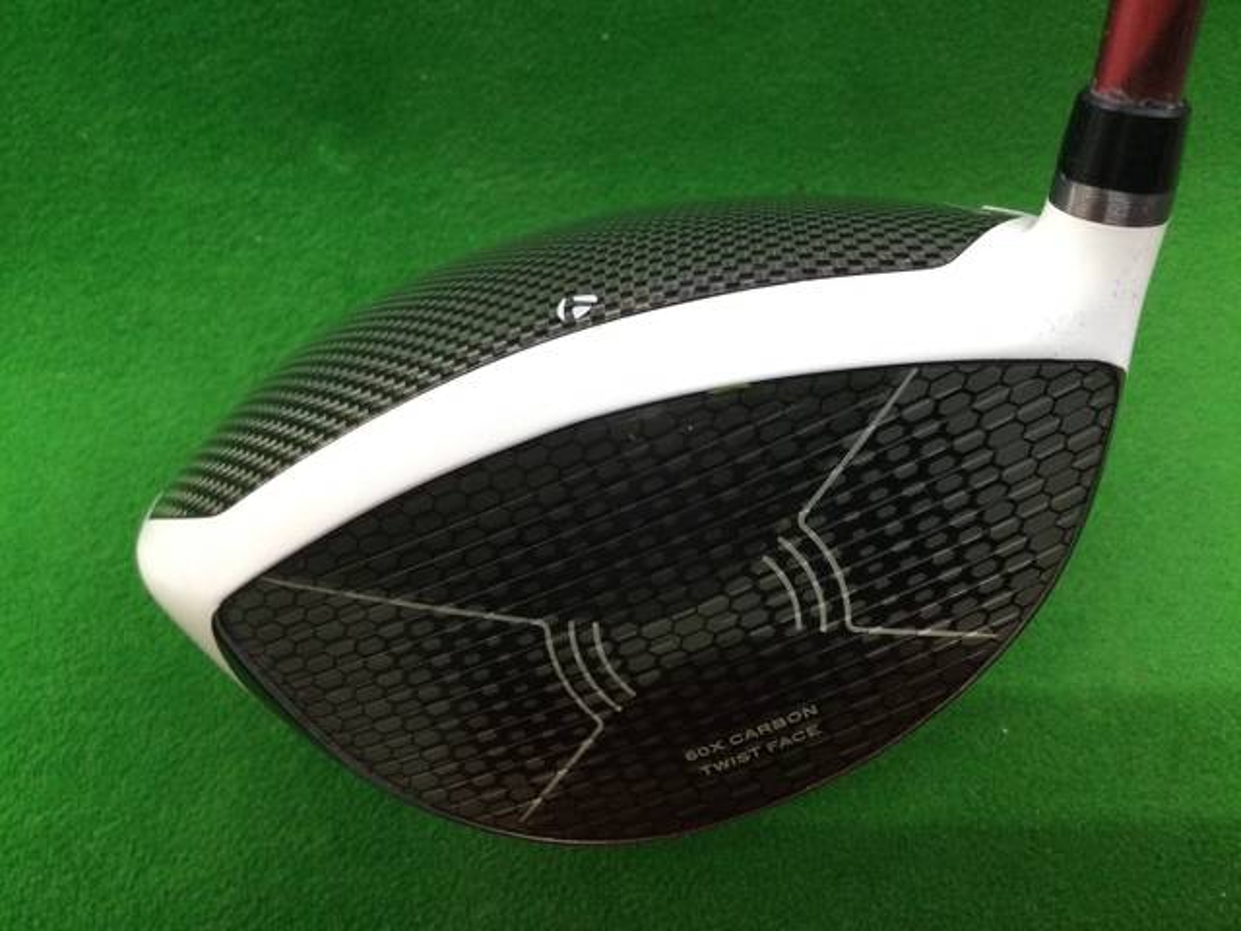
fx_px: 1111
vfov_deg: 45.4
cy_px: 466
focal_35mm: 31
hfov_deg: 58.4
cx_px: 620
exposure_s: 1/30
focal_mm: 3.3
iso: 80
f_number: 2.4
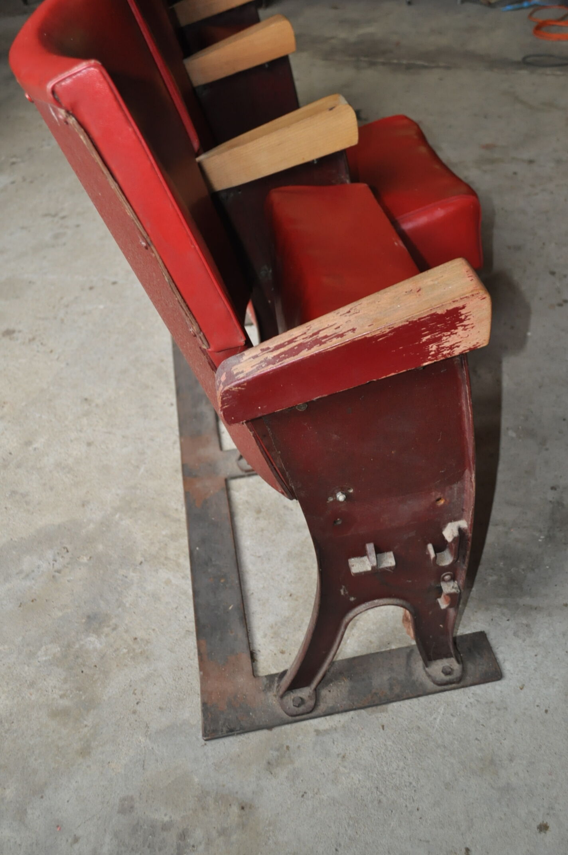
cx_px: 284
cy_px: 428
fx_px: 783
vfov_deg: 57.3
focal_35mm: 33
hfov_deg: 39.9
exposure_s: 1/60
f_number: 3.8
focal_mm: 22
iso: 800
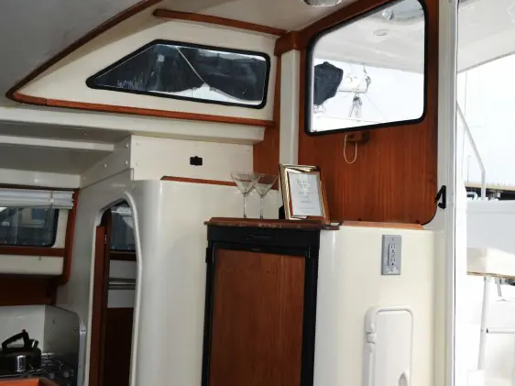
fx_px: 684
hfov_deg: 41.2
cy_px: 191
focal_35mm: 46
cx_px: 271
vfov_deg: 31.5
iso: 100
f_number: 5.6
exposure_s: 1/200
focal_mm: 28
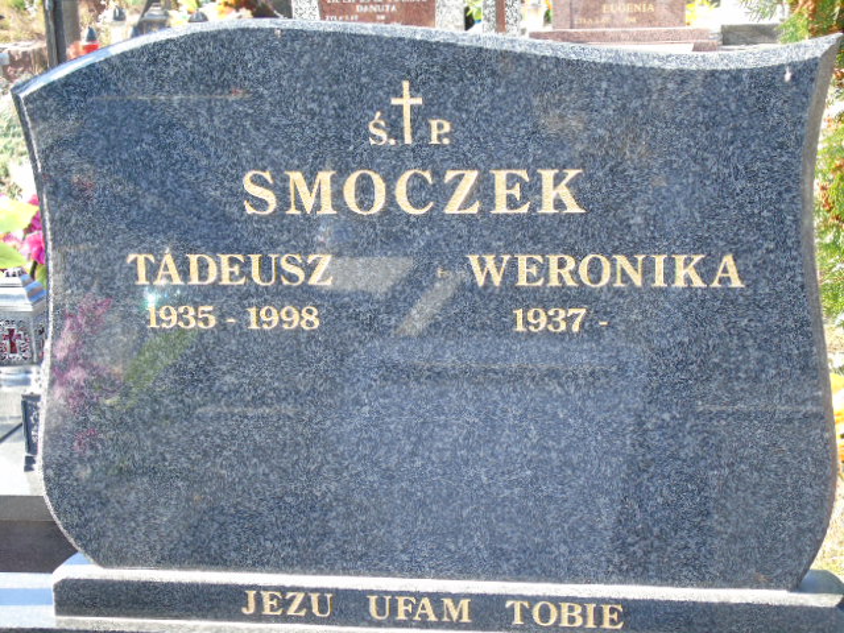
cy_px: 316
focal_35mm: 71
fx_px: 1731
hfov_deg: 27.4
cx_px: 422
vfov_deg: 20.7
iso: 80
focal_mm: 13
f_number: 4.7
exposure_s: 1/40
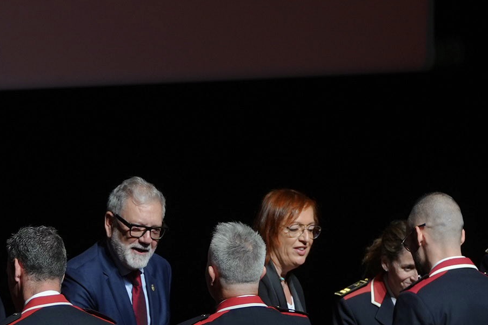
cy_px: 274
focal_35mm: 520
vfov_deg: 2.6
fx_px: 7048
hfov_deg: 4.0
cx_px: 188
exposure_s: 1/50
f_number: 2.8
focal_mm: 134
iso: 250
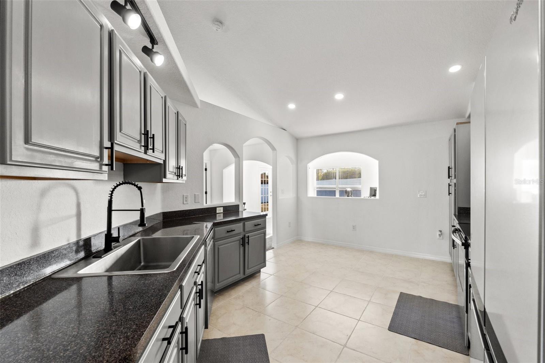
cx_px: 272
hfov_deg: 100.4
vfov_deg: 77.3
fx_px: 227
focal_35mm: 15
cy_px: 182
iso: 400
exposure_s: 1/13
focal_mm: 10
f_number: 7.1
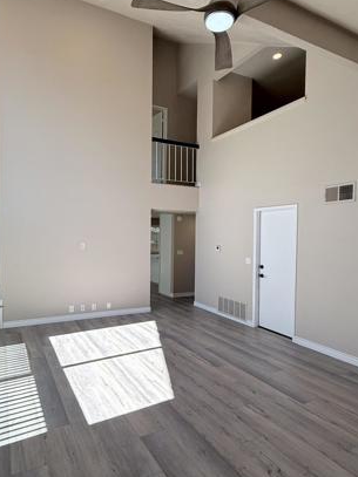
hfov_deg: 60.4
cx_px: 140
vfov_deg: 76.4
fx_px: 304
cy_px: 245
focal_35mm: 22
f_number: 2.2
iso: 100
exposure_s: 1/1001
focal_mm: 2.22
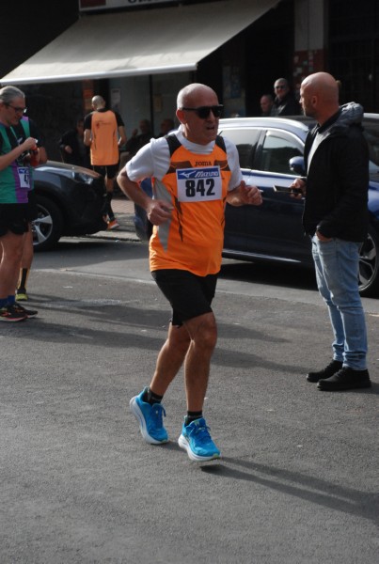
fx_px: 1649
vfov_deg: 19.4
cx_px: 190
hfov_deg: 13.1
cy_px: 282
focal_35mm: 105
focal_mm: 70
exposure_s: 1/1250
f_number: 5.6
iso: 1000
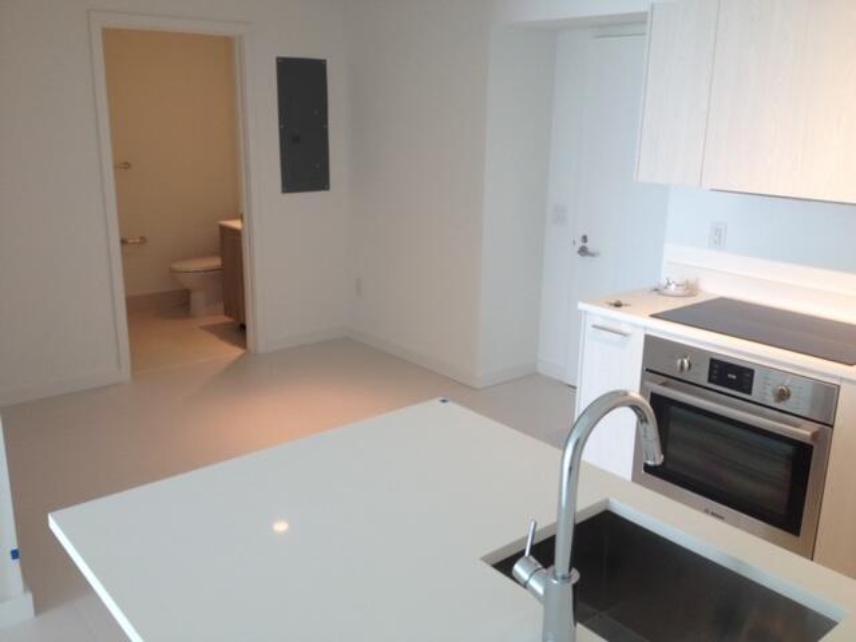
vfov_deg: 40.7
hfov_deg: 52.6
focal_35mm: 35
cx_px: 428
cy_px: 321
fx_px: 865
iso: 50
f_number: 2.4
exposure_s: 1/40
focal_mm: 4.28
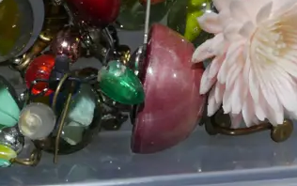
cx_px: 94
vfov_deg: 8.1
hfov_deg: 13.2
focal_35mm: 158
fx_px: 1280
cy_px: -114
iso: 500
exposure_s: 1/60
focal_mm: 23
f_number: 5.1
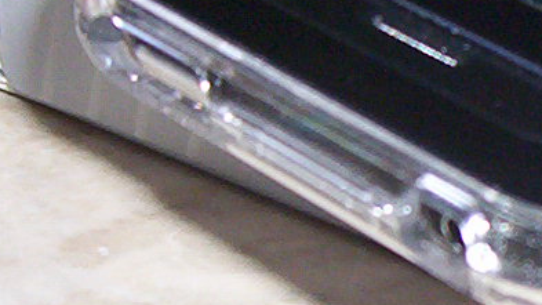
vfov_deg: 6.2
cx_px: 772
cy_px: 222
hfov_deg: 10.7
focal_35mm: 195
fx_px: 2802
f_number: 2.73
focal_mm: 5.77
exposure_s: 1/60
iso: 140
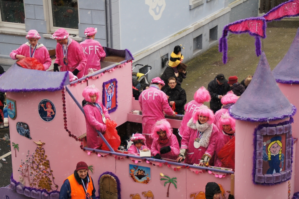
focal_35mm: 75
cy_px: 100
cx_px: 150
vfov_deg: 18.1
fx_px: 622
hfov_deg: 27.0
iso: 500
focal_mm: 50
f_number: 4.5
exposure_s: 1/80
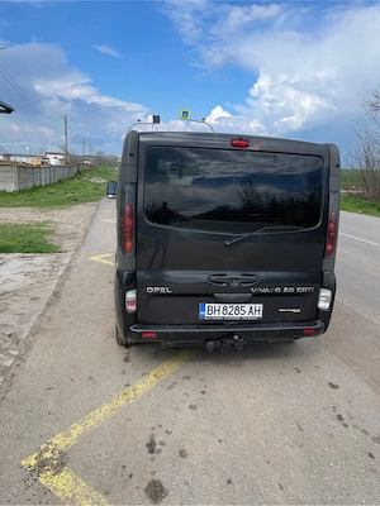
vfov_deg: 69.4
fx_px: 366
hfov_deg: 54.9
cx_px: 190
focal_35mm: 25
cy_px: 253
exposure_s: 1/2597
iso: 32
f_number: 1.6
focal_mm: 5.1
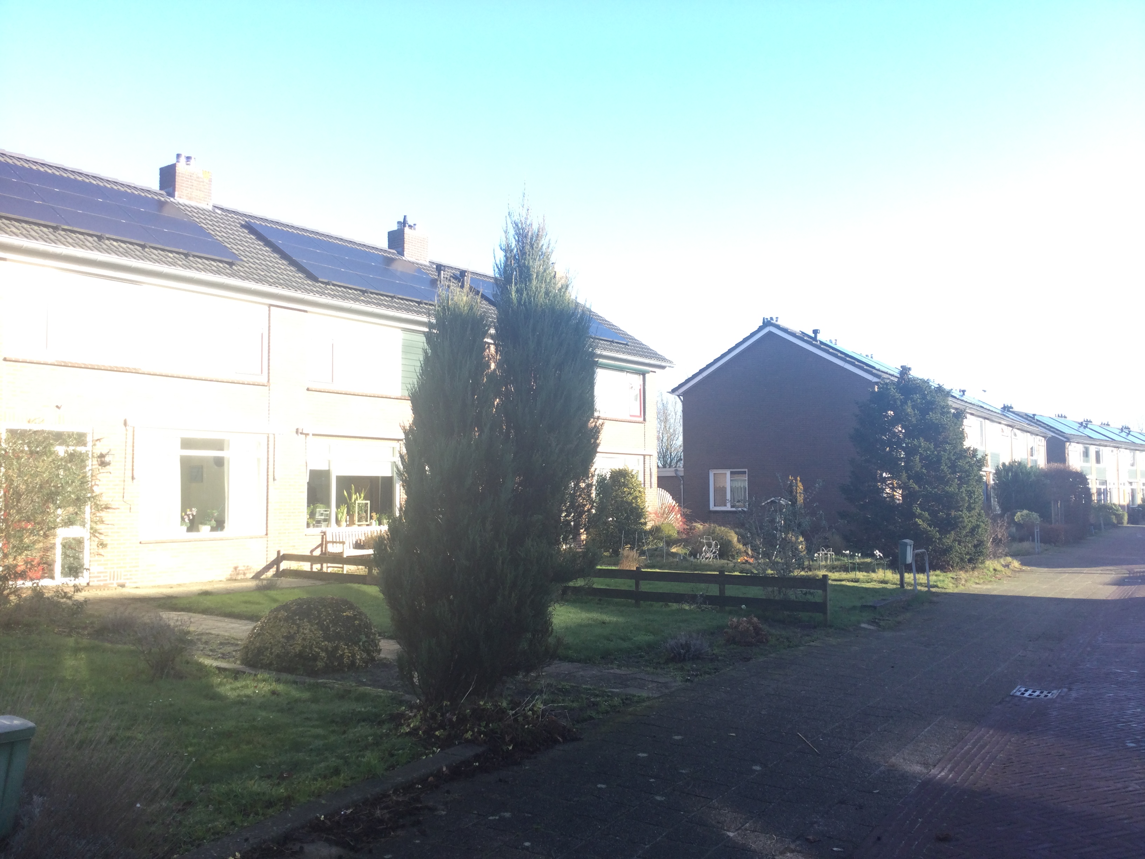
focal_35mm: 31
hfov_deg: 58.4
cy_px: 430
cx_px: 572
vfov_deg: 45.4
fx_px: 1025
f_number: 2.4
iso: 25
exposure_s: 1/156
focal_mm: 3.3
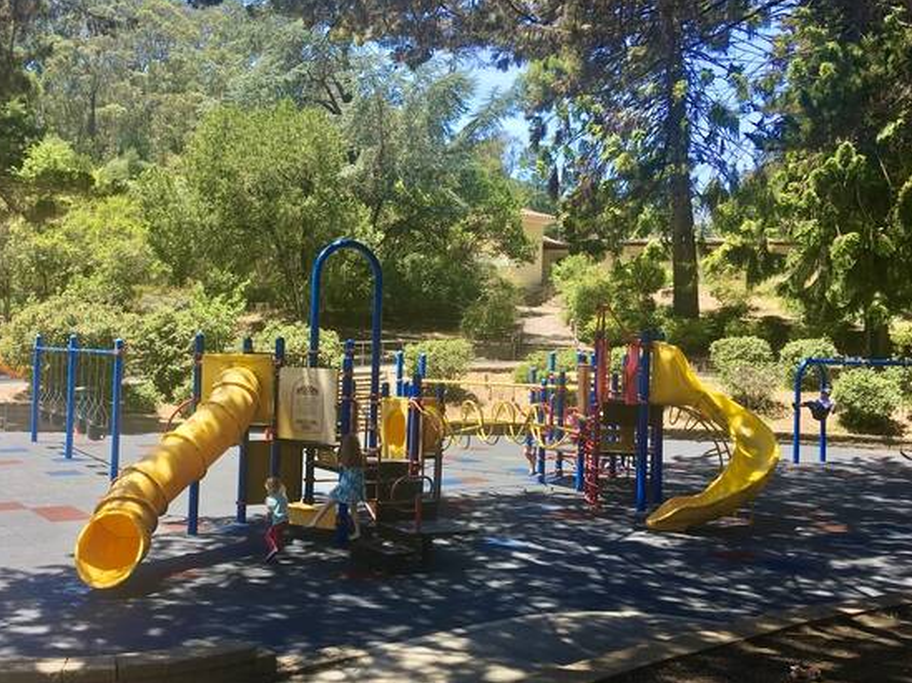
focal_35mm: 37
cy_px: 350
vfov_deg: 38.6
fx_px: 974
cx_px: 379
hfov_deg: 49.9
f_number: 2.2
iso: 25
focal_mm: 4.15
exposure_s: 1/231
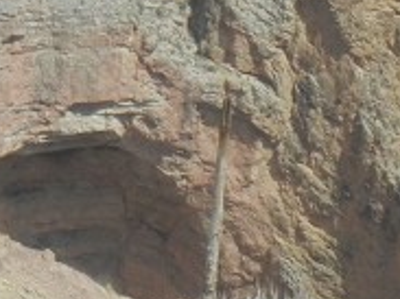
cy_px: -94
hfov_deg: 4.0
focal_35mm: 498
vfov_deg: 3.0
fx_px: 5751
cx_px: 525
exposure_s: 1/130
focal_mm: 16
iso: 160
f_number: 4.4
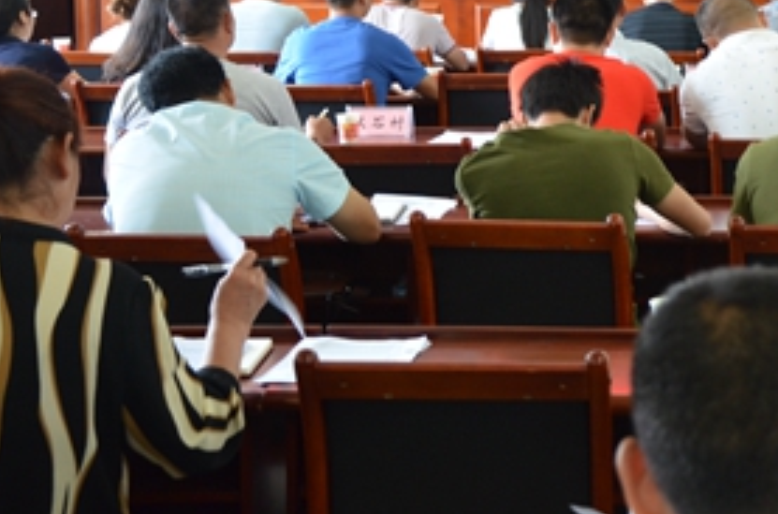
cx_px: 680
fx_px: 1983
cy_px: 55
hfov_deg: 21.8
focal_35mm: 92
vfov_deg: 14.6
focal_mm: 34
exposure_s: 1/30
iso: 1100
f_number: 4.2
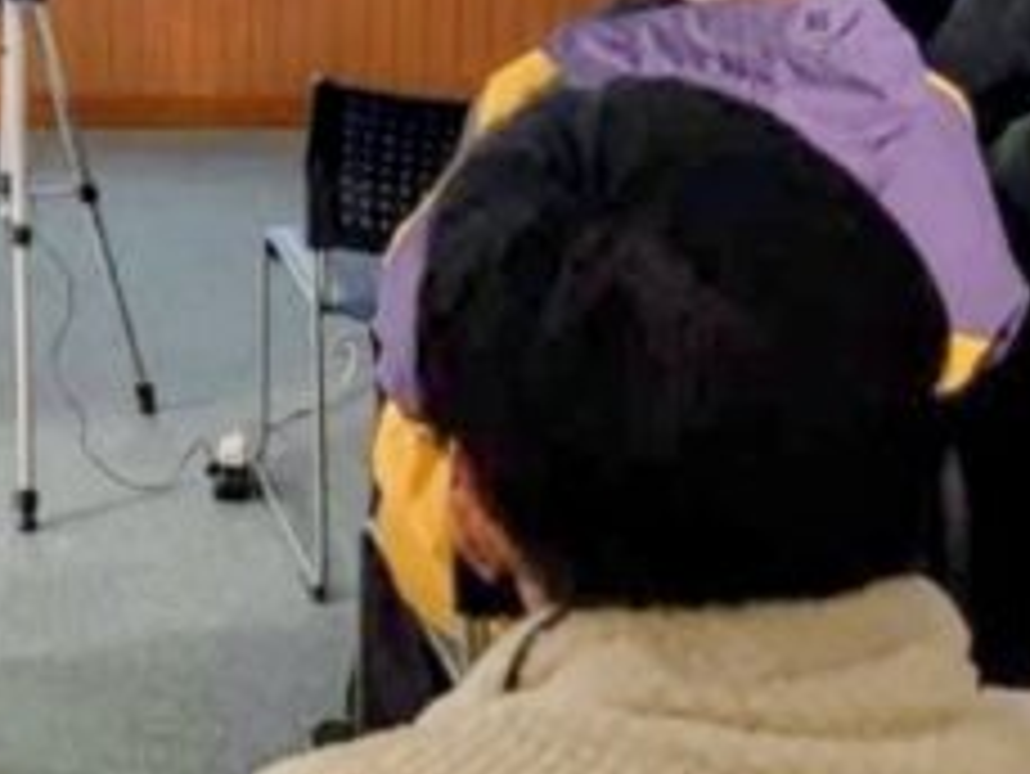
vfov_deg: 19.9
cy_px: -225
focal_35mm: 68
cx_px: -198
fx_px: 2024
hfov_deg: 25.7
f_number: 1.6
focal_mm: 5.96
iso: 800
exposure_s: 1/30
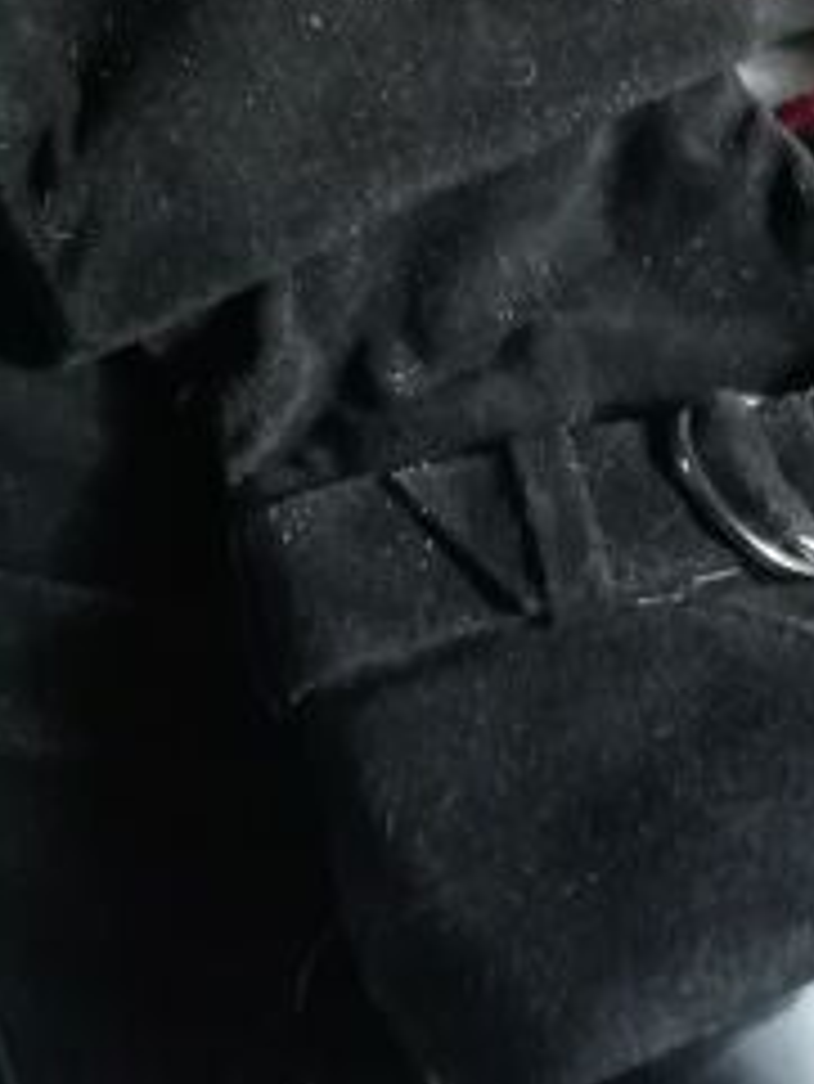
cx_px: 567
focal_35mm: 69
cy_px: -319
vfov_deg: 24.6
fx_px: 2161
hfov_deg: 21.2
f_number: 2.2
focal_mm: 3.83
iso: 320
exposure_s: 1/25
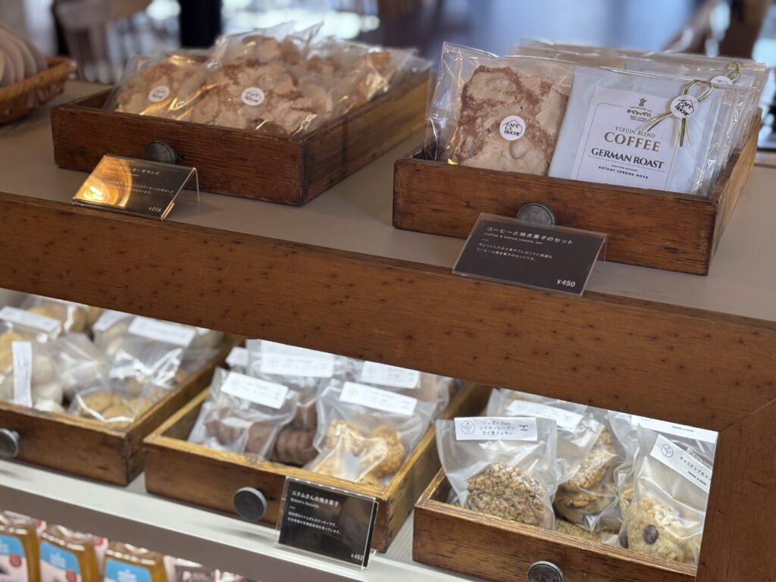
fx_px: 1166
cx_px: 388
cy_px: 291
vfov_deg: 28.0
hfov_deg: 36.8
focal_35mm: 52
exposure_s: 1/60
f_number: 1.6
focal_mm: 5.96
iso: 40
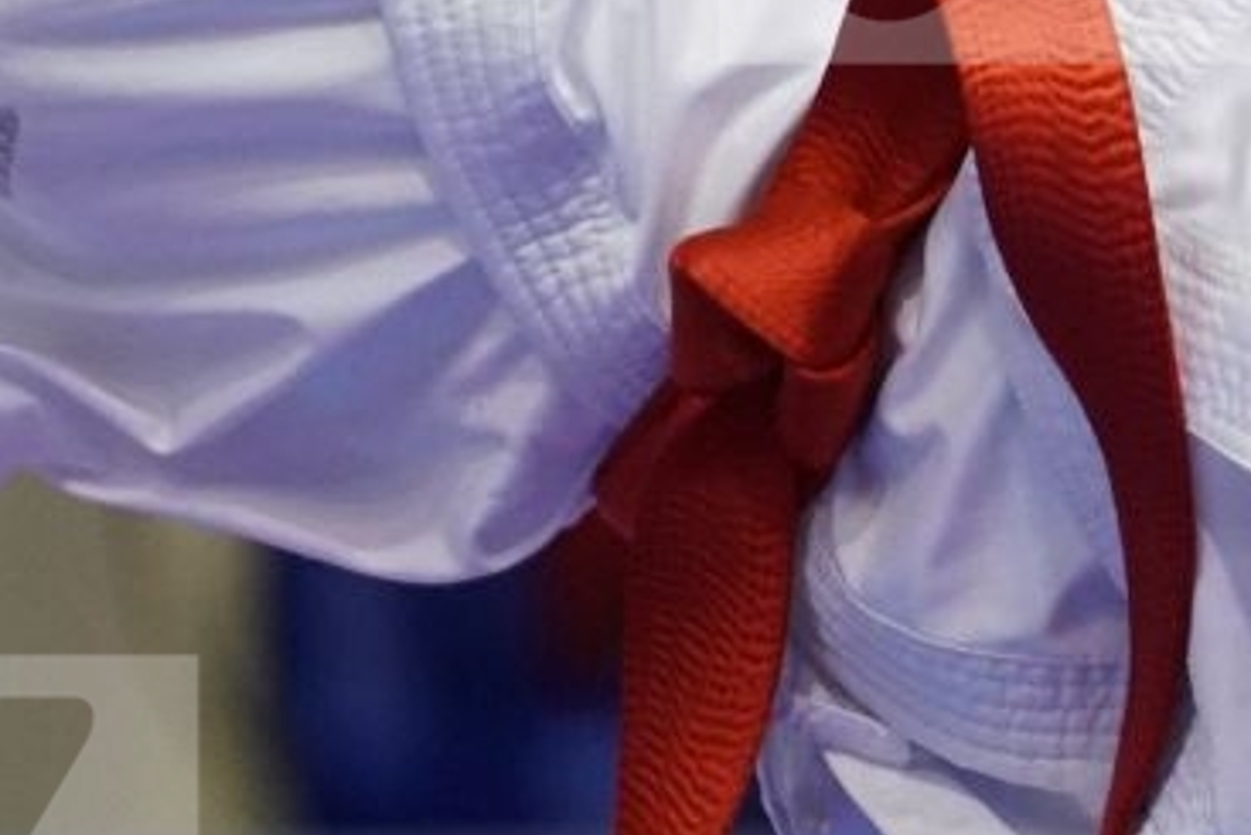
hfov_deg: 2.3
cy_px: -245
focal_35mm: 912
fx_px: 31703
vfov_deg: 1.5
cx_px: 2192
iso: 4000
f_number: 2.8
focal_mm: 186
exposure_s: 1/1000
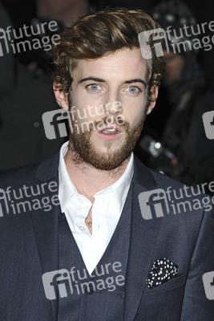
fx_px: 1336
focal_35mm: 150
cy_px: 160
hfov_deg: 9.2
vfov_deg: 13.7
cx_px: 107
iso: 320
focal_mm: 100
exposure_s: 1/200
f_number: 5
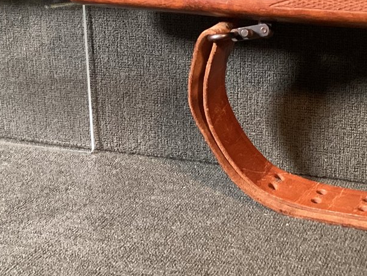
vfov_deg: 19.1
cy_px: 111
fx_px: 817
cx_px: 131
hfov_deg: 25.2
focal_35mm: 77
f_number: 2.4
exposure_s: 1/40
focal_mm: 3.3
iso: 320
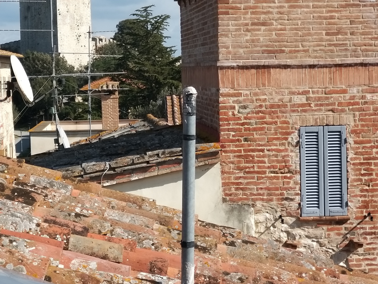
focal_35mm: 87
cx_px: 142
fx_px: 950
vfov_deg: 17.0
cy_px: 142
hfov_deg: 22.4
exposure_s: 1/880
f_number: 2.4
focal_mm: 5.54
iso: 40
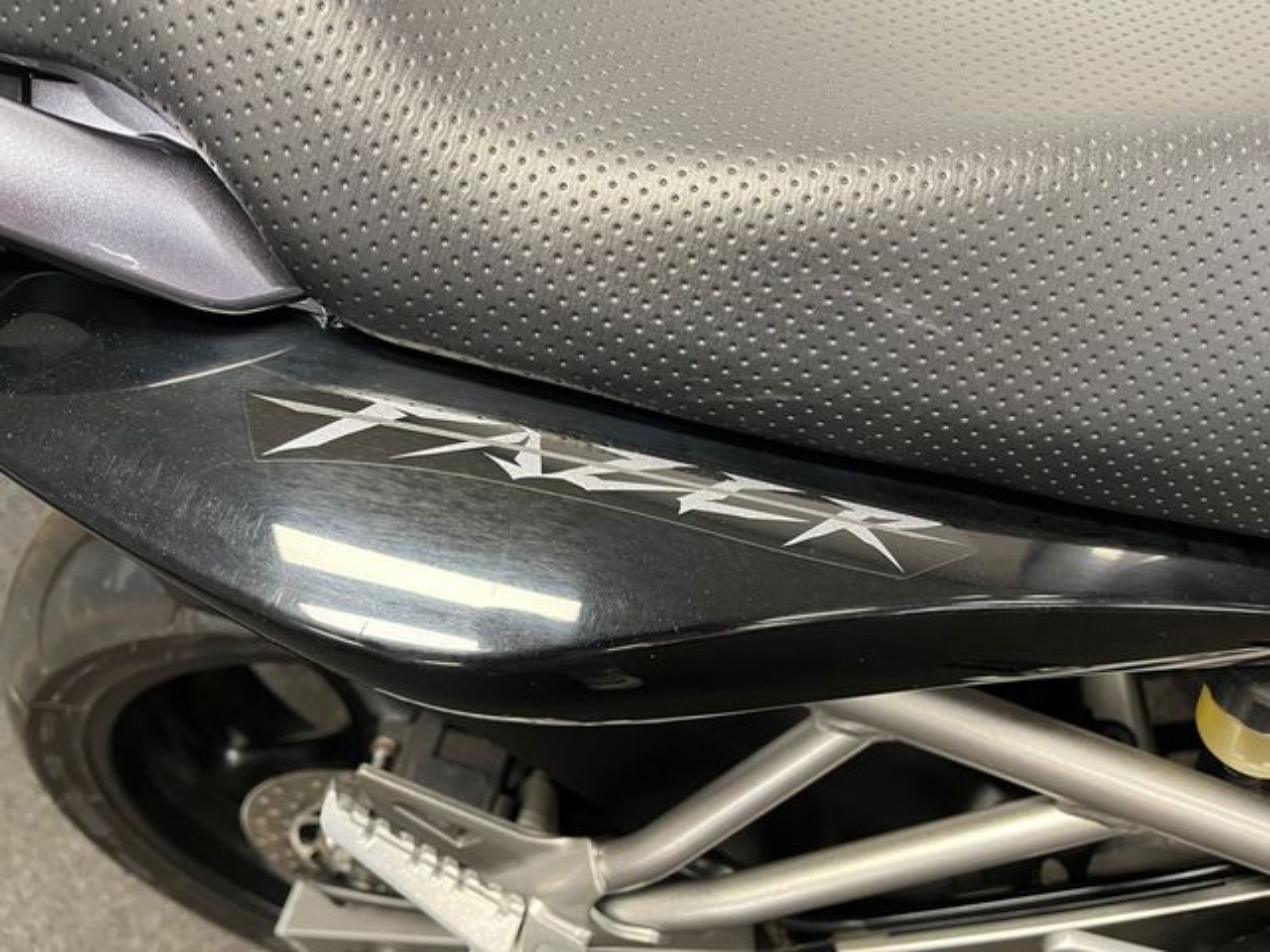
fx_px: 954
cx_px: 635
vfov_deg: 53.1
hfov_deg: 67.3
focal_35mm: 26
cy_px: 476
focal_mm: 5.1
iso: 500
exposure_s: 1/50
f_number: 1.6
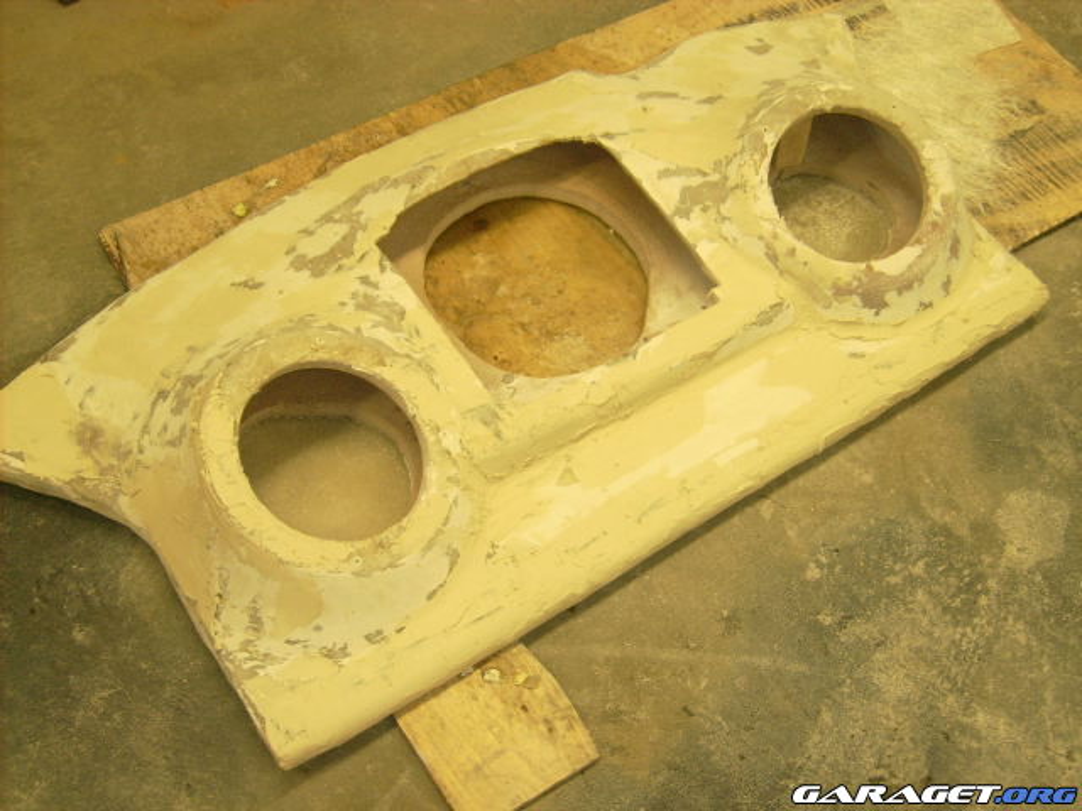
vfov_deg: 32.2
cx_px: 541
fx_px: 1407
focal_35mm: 45
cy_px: 406
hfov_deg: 42.1
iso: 100
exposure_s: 1/60
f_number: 3.1
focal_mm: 7.53
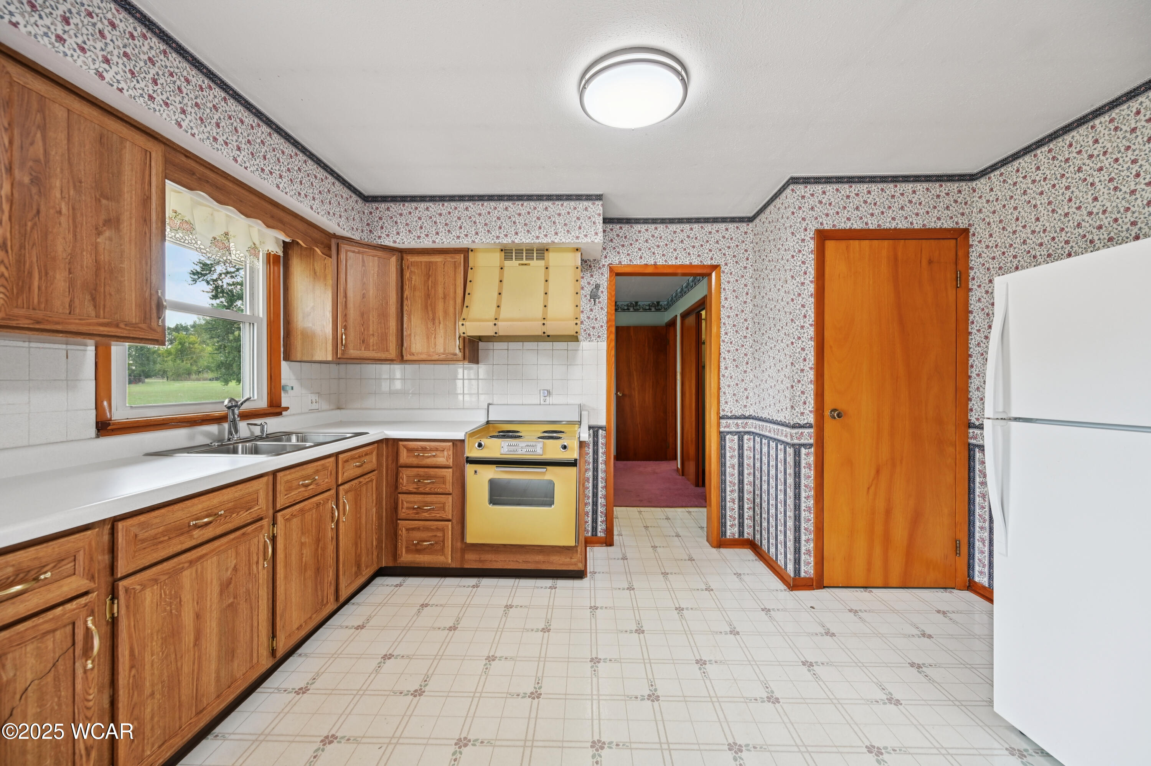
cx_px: 576
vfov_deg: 81.1
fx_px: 447
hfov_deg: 104.3
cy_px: 383
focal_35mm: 14
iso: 400
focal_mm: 14
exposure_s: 1/30
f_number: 5.6
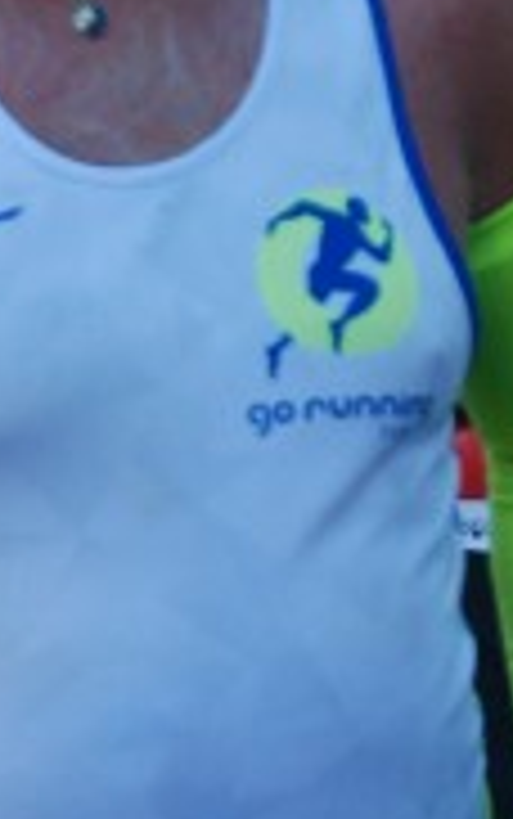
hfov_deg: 3.1
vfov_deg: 4.9
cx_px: 655
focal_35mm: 430
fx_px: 9597
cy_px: 360
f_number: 5.6
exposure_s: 1/320
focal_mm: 85
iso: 1000
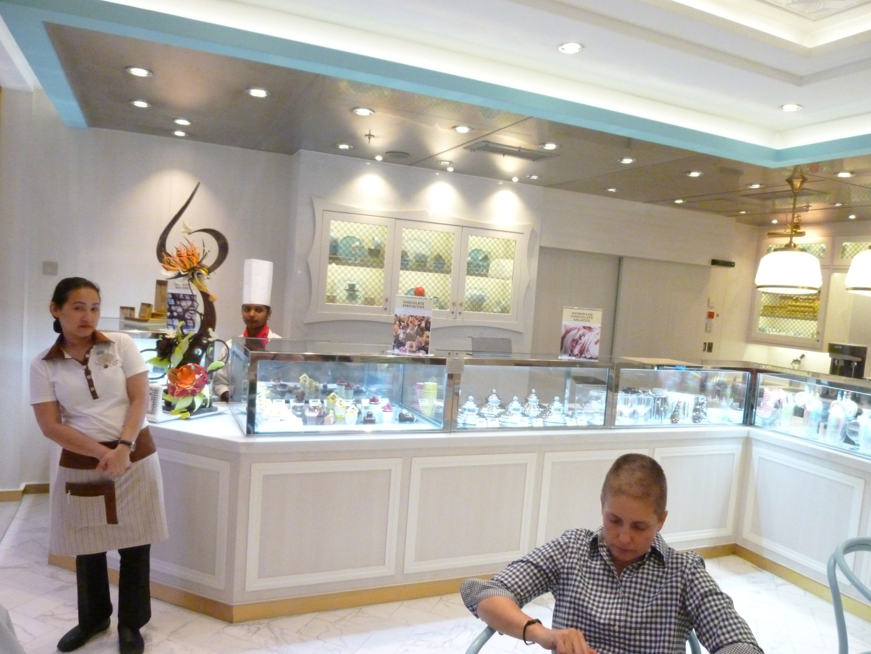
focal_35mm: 25
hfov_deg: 69.4
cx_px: 436
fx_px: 629
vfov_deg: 54.9
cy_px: 327
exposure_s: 1/50
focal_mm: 4.5
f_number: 3.3
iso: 800
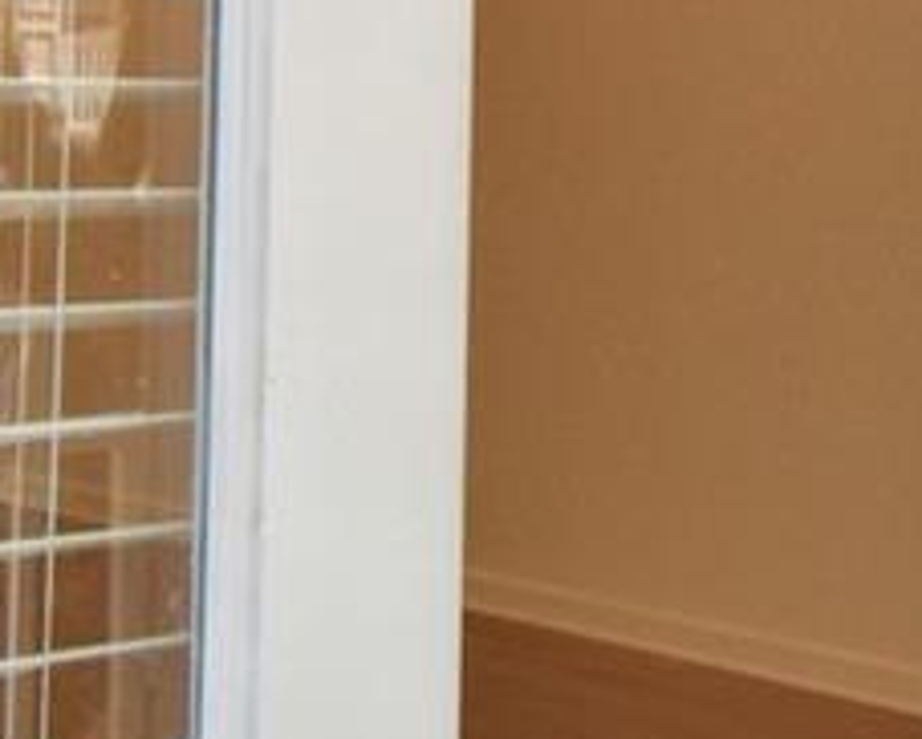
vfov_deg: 15.1
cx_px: 812
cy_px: -89
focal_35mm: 99
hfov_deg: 19.0
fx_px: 2704
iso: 200
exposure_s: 1/500
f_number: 4.5
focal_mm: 10
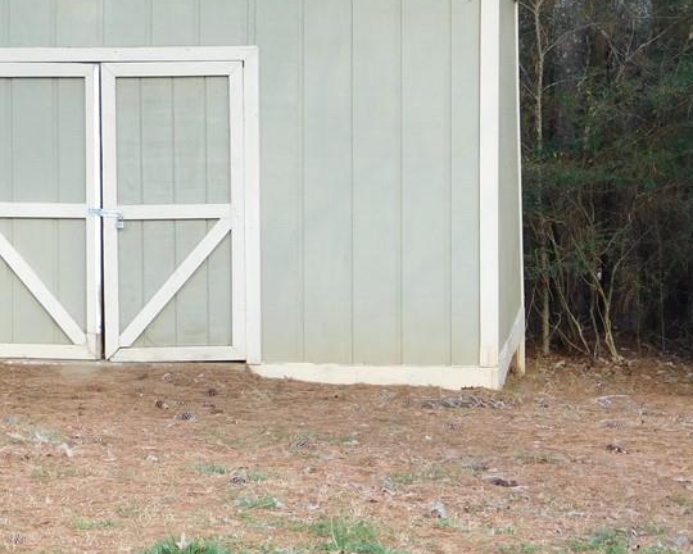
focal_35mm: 148
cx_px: 62
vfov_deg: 10.4
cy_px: 86
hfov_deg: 12.9
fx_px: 3035
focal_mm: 14.2
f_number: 4.4
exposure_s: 1/80
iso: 125
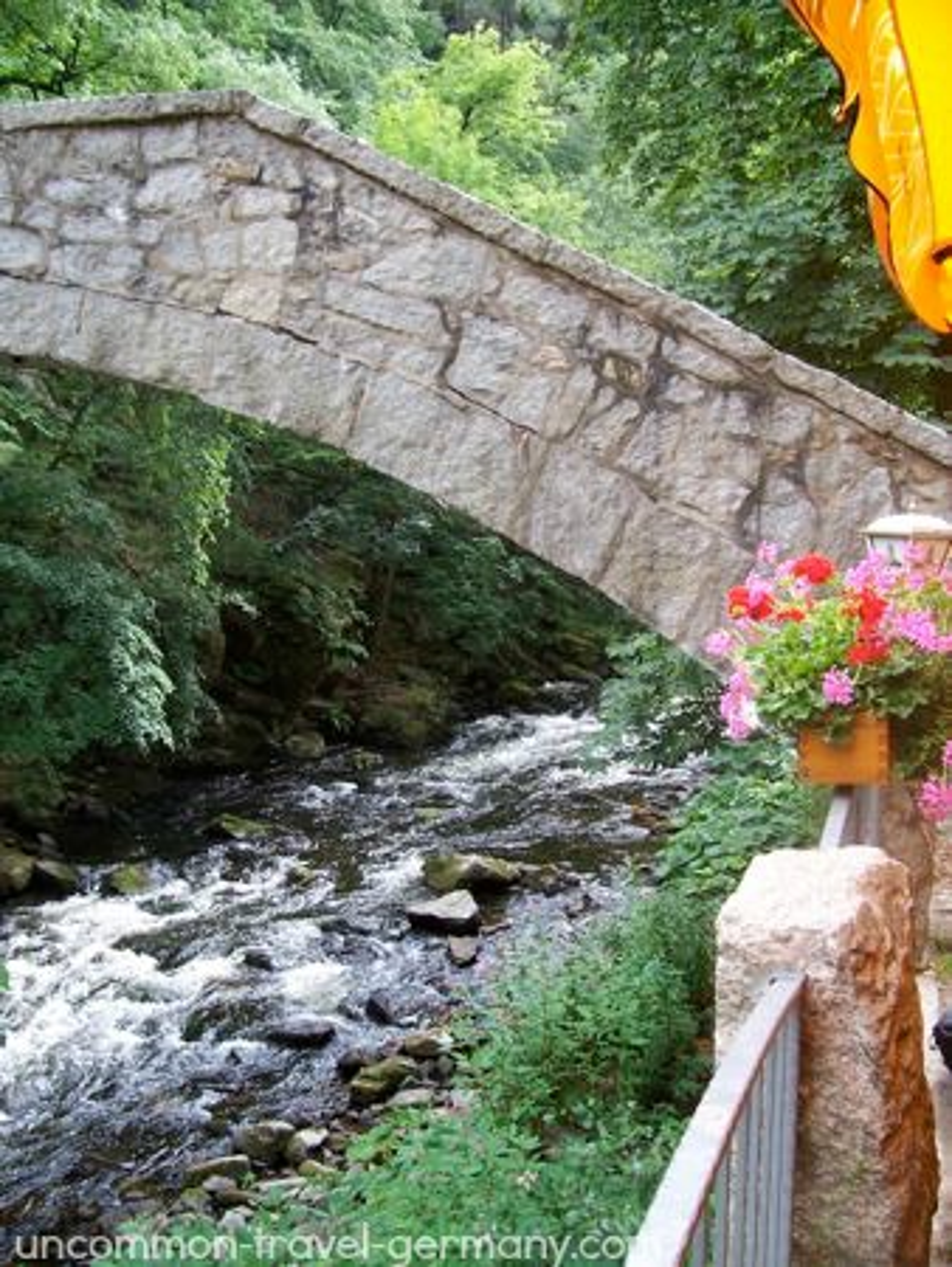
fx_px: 1246
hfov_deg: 41.8
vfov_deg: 53.9
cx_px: 476
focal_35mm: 34
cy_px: 634
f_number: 2.7
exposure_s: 1/125
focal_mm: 5.6
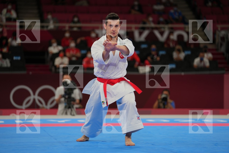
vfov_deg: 8.8
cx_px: 114
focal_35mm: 156
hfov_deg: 13.2
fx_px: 992
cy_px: 76
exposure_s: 1/500
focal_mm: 156
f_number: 2.8
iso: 250
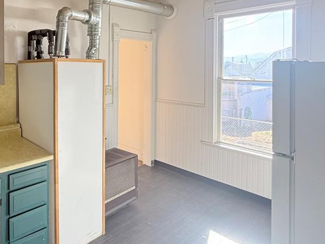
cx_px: 73
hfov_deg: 60.9
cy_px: 68
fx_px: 253
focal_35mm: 27
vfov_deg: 49.7
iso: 50
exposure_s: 1/148
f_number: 2.2
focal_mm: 2.22
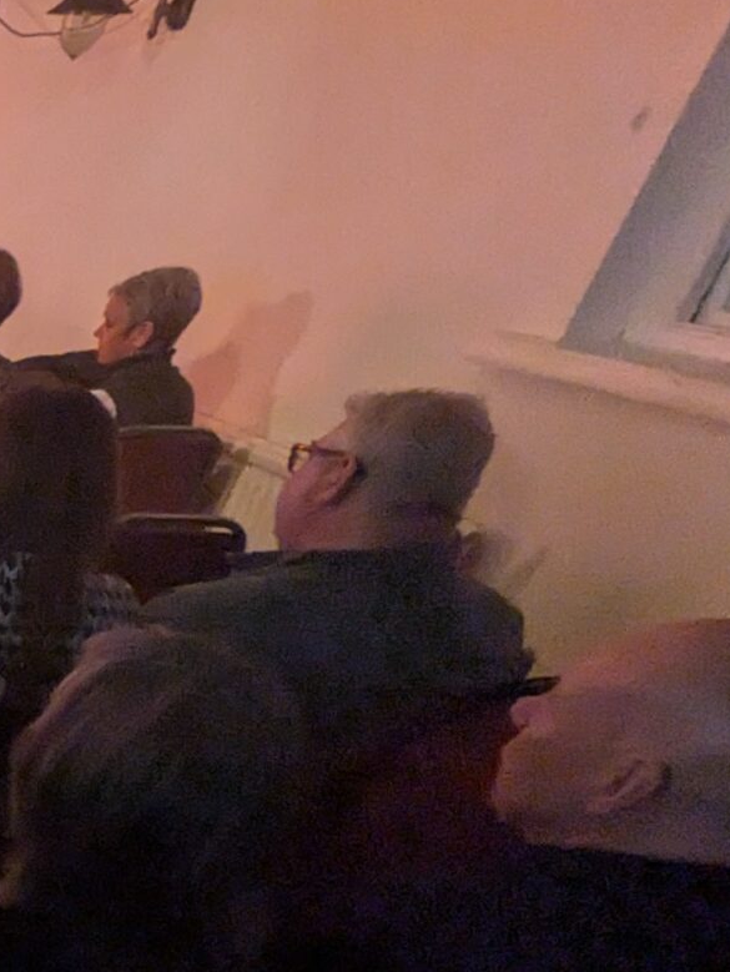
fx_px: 1292
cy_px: 853
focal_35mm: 46
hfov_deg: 18.2
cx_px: -791
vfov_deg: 38.7
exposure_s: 1/20
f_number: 2.2
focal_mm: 1.83
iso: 201
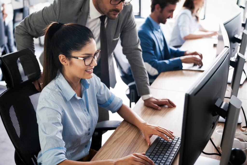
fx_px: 309
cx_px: 124
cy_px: 82
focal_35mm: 45
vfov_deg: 29.9
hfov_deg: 43.6
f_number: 2.8
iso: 3200
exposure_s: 1/320
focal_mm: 45
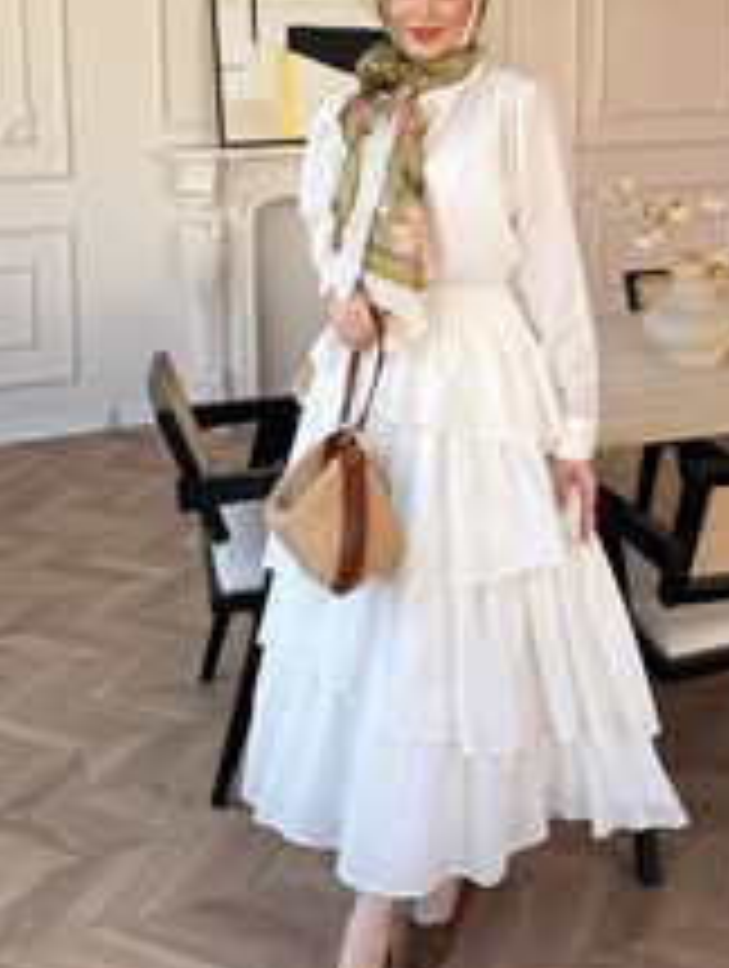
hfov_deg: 31.6
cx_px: 405
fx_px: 1288
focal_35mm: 46
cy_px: 164
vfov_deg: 39.2
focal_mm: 6.76
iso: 80
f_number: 1.78
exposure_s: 1/321
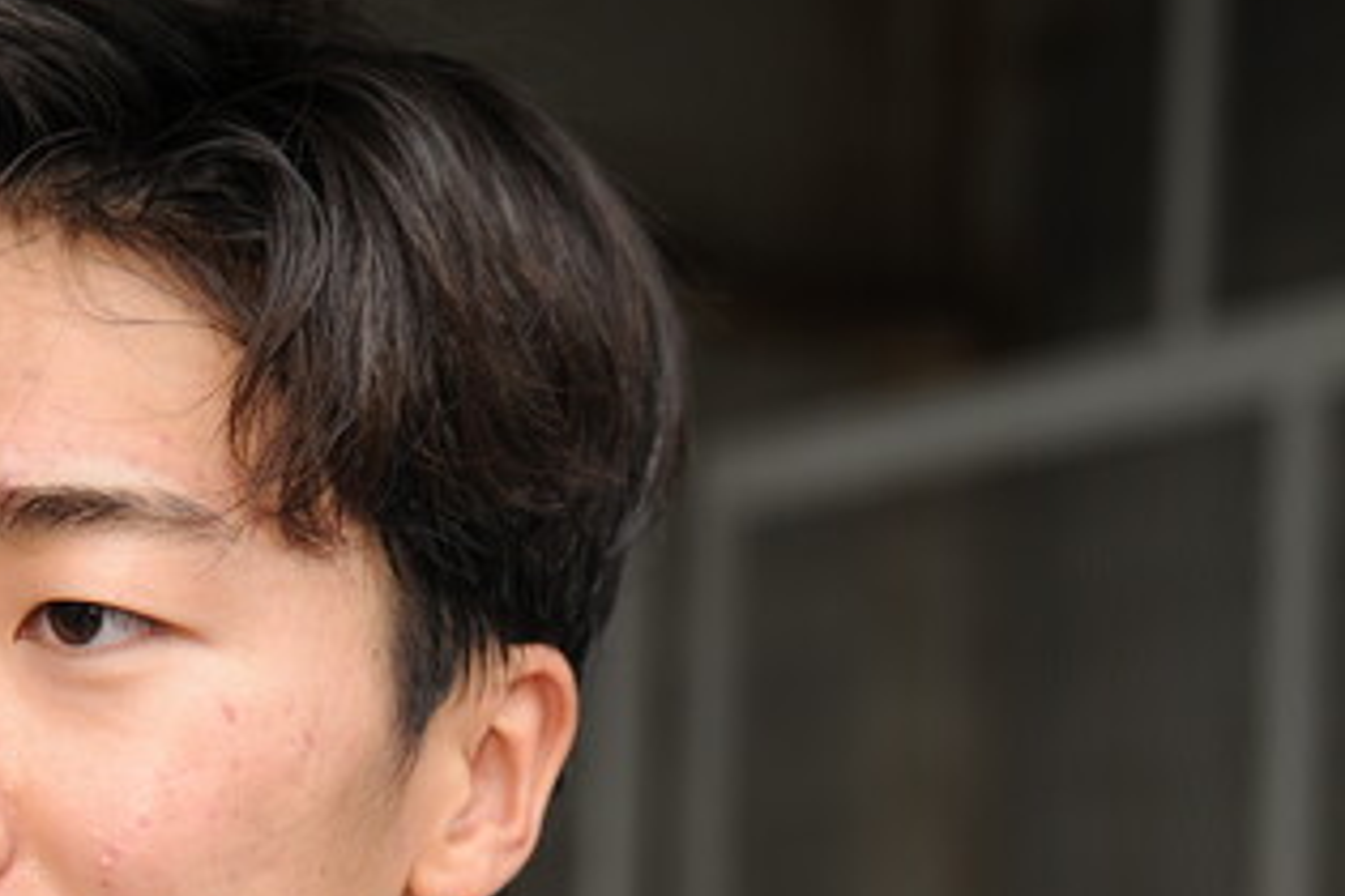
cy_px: 956
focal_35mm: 160
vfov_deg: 8.5
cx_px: 393
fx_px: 5977
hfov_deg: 12.8
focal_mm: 70
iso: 200
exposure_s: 1/90
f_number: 4.8
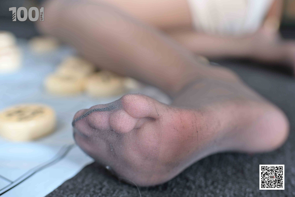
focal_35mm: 35
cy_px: 98
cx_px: 148
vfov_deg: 37.9
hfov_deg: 54.4
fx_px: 287
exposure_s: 1/125
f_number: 3.5
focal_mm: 35
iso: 800
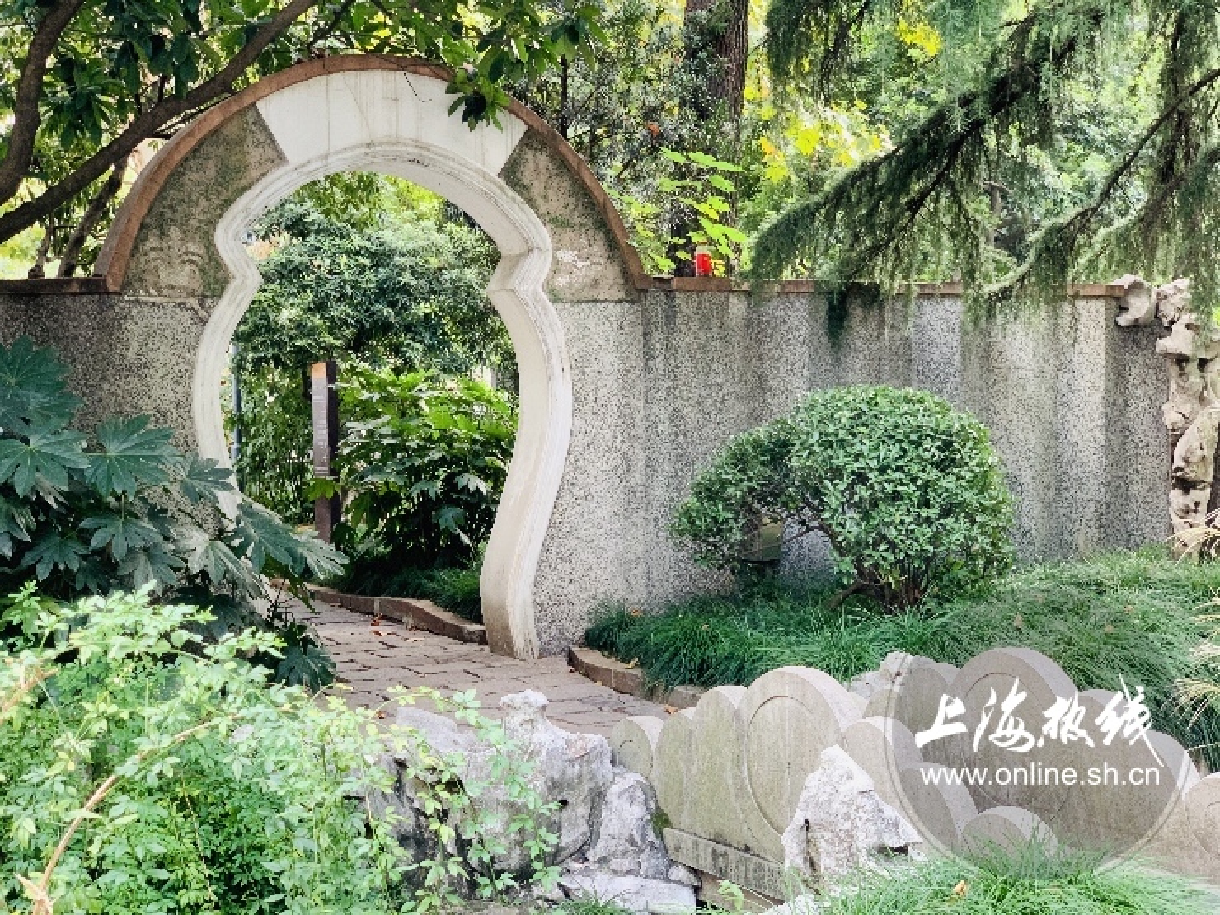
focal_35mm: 52
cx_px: 610
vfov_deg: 28.0
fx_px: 1833
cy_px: 458
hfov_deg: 36.8
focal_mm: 6
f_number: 2.4
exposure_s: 1/60
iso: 160
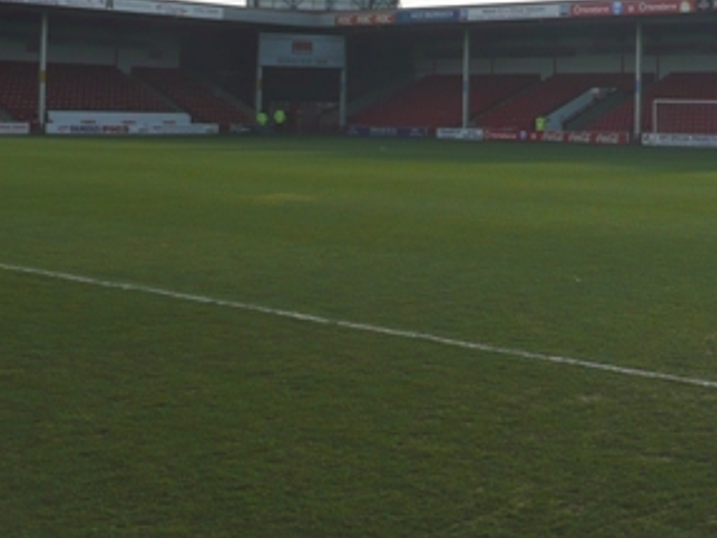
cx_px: 619
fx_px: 1223
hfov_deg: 31.4
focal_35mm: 59
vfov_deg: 24.3
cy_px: 83
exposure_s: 1/200
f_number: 8
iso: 100
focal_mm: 4.6
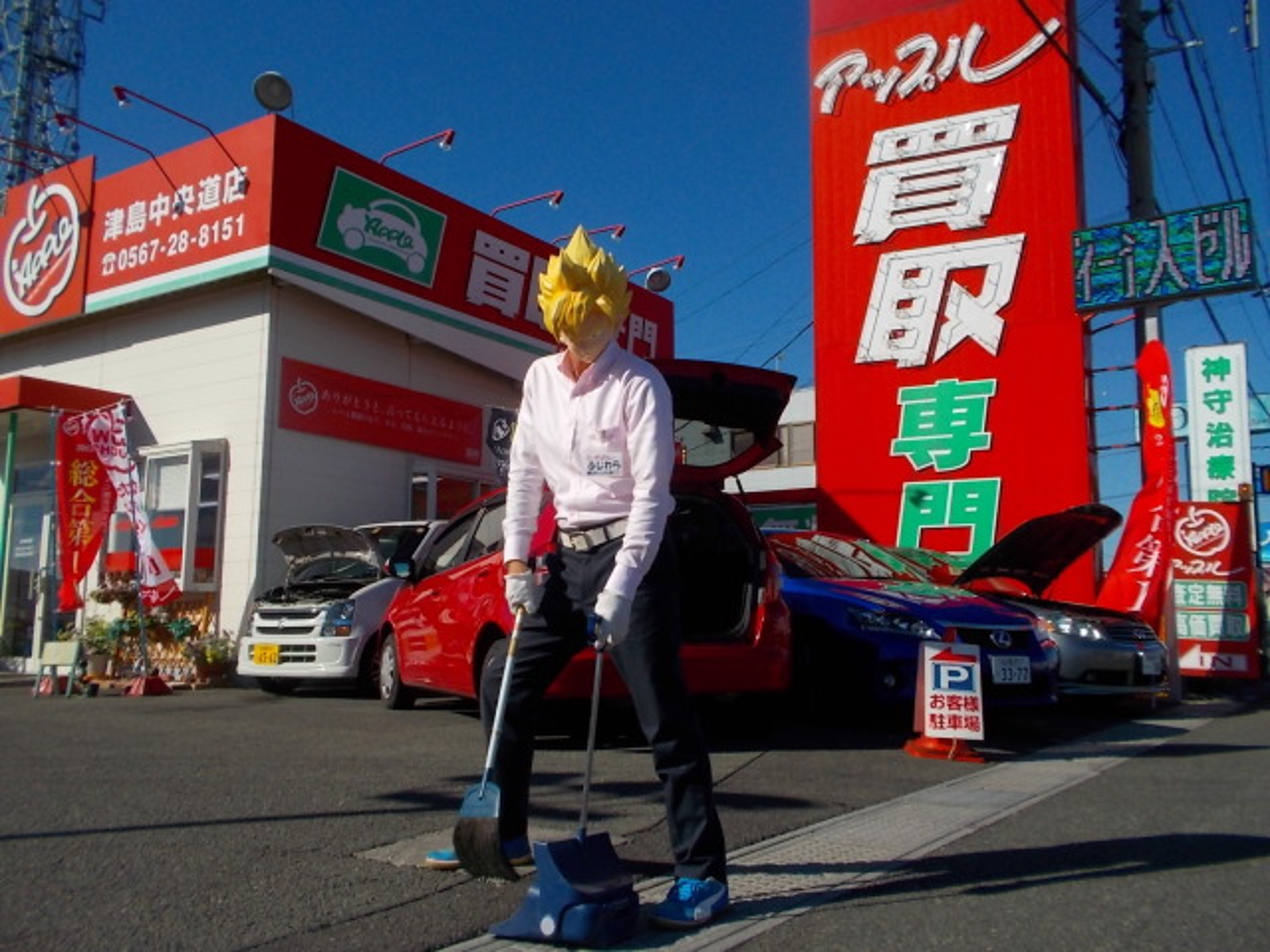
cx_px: 635
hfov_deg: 61.7
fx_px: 1064
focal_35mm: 29
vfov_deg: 48.2
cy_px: 476
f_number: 3.3
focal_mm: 4.1
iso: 80
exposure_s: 1/1250
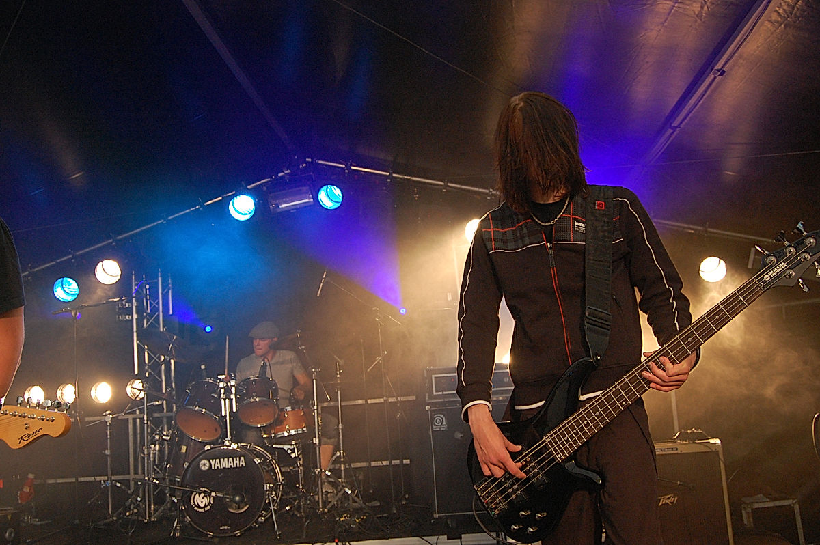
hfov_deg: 55.1
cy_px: 272
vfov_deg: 38.3
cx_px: 410
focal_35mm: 34
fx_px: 785
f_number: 6.3
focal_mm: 23
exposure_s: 1/160
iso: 800
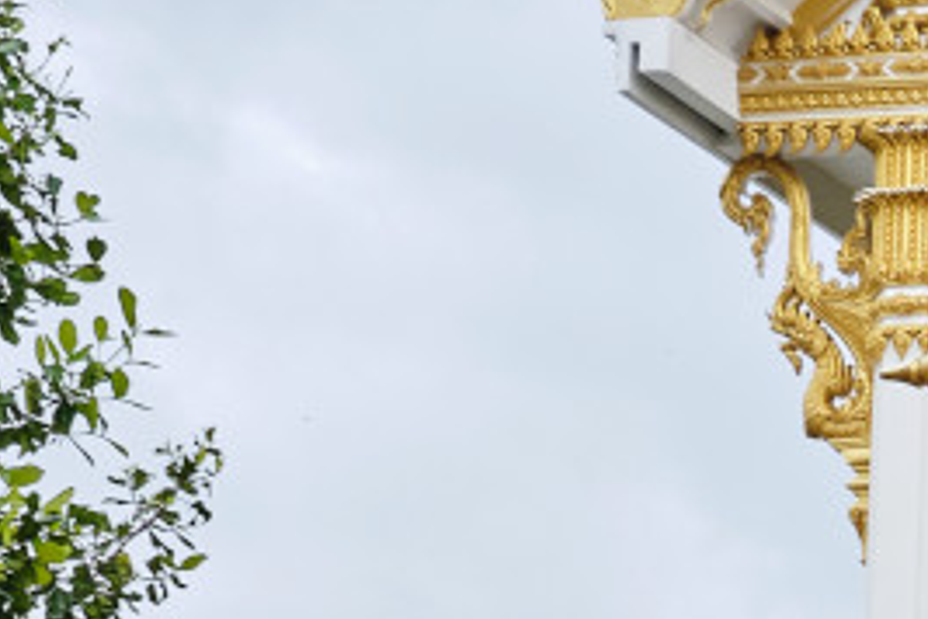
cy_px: 1388
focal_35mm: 176
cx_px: 2165
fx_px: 4537
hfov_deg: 10.3
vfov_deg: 7.4
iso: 400
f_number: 5.6
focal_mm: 19.2
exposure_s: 1/120
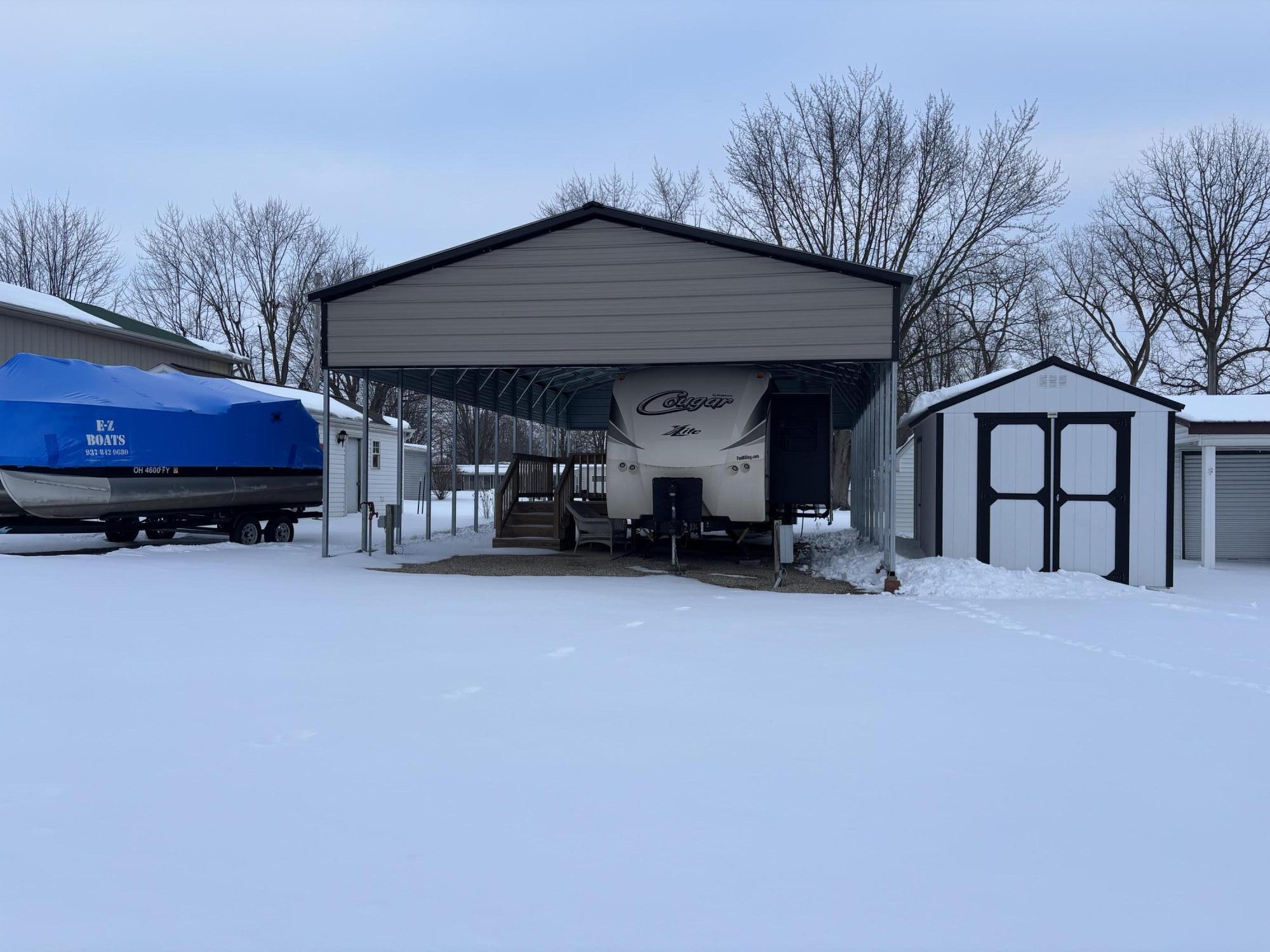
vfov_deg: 53.1
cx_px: 635
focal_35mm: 26
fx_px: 954
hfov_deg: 67.3
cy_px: 476
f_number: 1.6
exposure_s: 1/811
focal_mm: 5.96
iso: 50
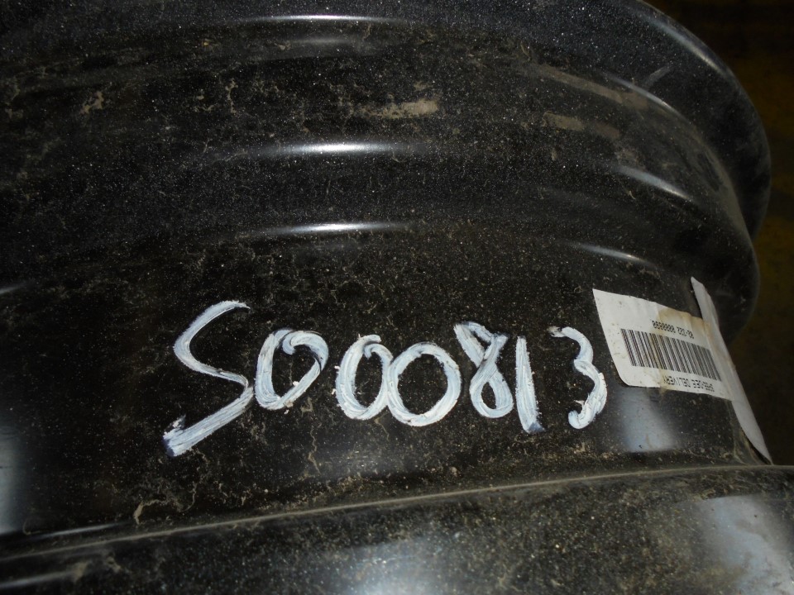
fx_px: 596
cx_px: 397
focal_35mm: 26
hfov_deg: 67.3
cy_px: 298
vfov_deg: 53.1
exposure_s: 1/30
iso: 200
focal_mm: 4.6
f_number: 11.5
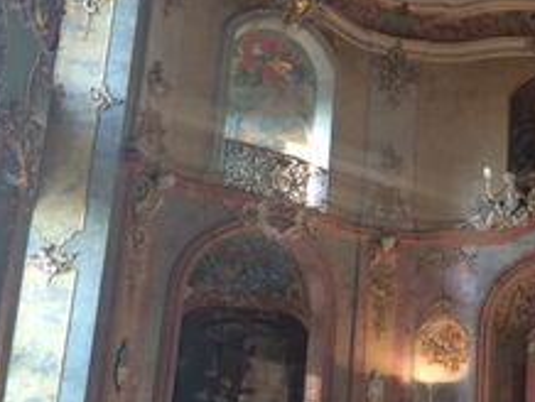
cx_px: 479
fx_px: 851
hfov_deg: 33.1
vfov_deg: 26.6
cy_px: 243
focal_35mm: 55
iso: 40
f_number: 2.2
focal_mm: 4.12
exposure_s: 1/30
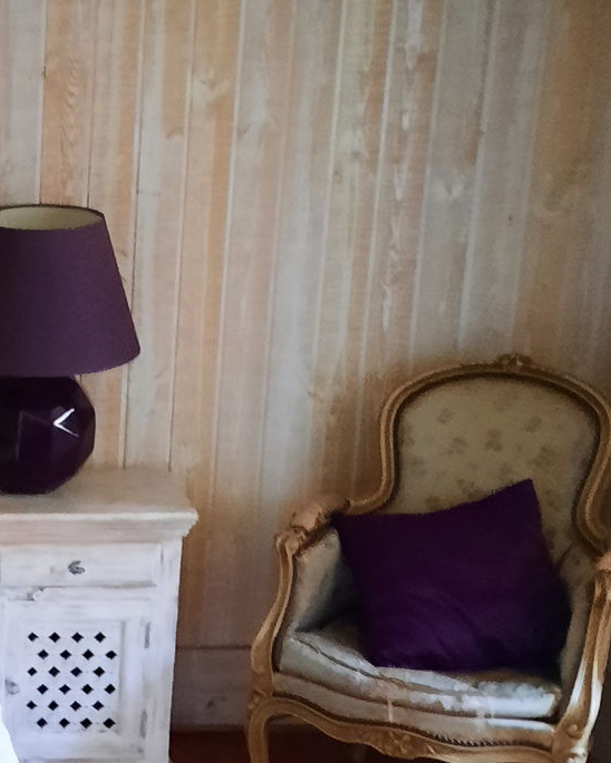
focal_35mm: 76
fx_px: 1718
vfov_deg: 24.8
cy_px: 570
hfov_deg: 18.2
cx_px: -280
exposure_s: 1/20
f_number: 2
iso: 800
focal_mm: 4.6
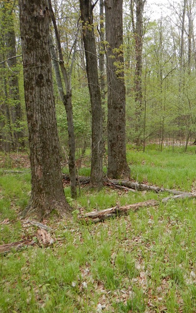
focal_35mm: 35
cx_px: 177
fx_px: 299
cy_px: 153
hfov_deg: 34.3
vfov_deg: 55.3
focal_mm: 4.3
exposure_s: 1/400
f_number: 2.8
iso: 125
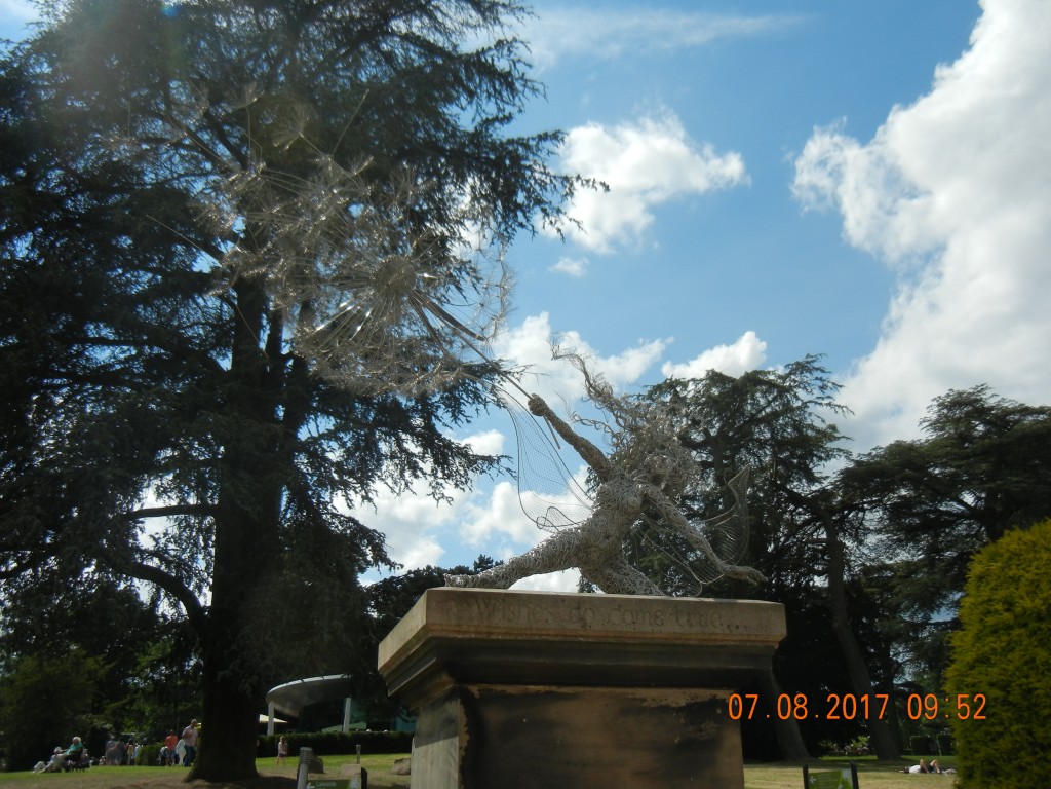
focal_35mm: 34
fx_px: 1032
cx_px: 526
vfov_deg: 41.8
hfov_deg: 54.0
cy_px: 394
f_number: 7.2
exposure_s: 1/650
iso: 160
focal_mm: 6.2
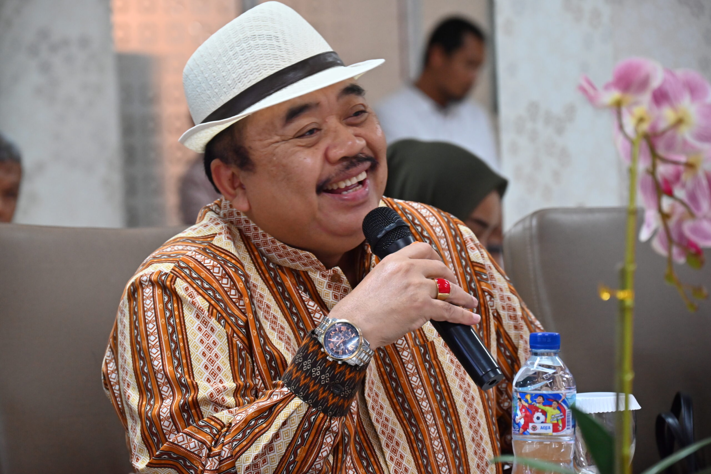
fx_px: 2666
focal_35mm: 135
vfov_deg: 10.2
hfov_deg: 15.2
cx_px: 356
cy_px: 237
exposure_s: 1/50
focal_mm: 135
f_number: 6.3
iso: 3200
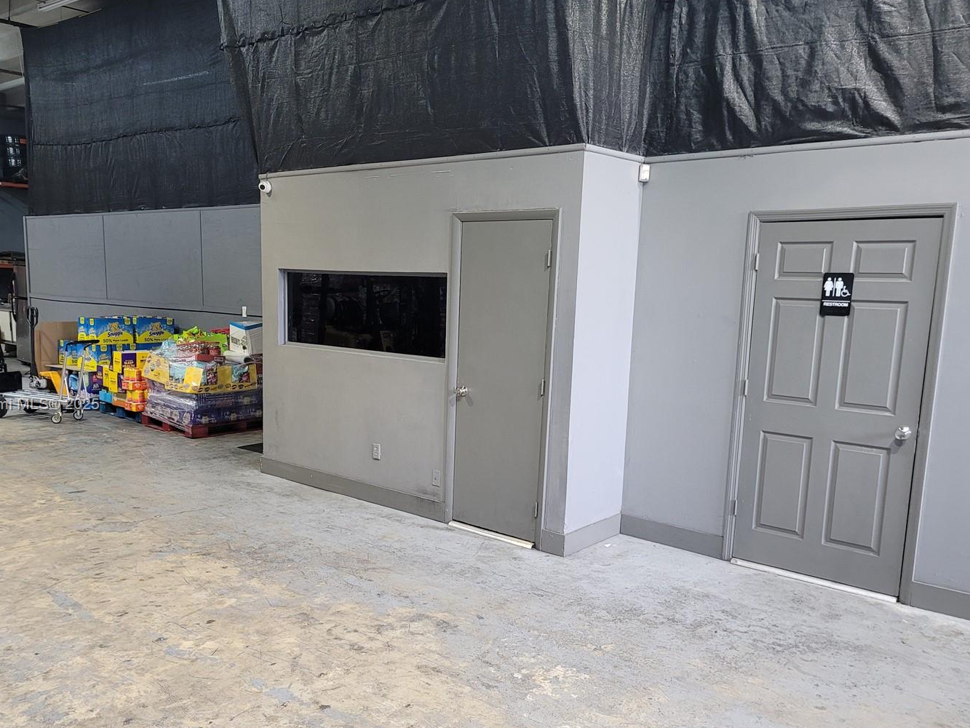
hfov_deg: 59.9
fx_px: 841
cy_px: 405
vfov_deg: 46.7
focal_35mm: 30
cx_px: 449
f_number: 1.8
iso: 250
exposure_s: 1/60
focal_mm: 7
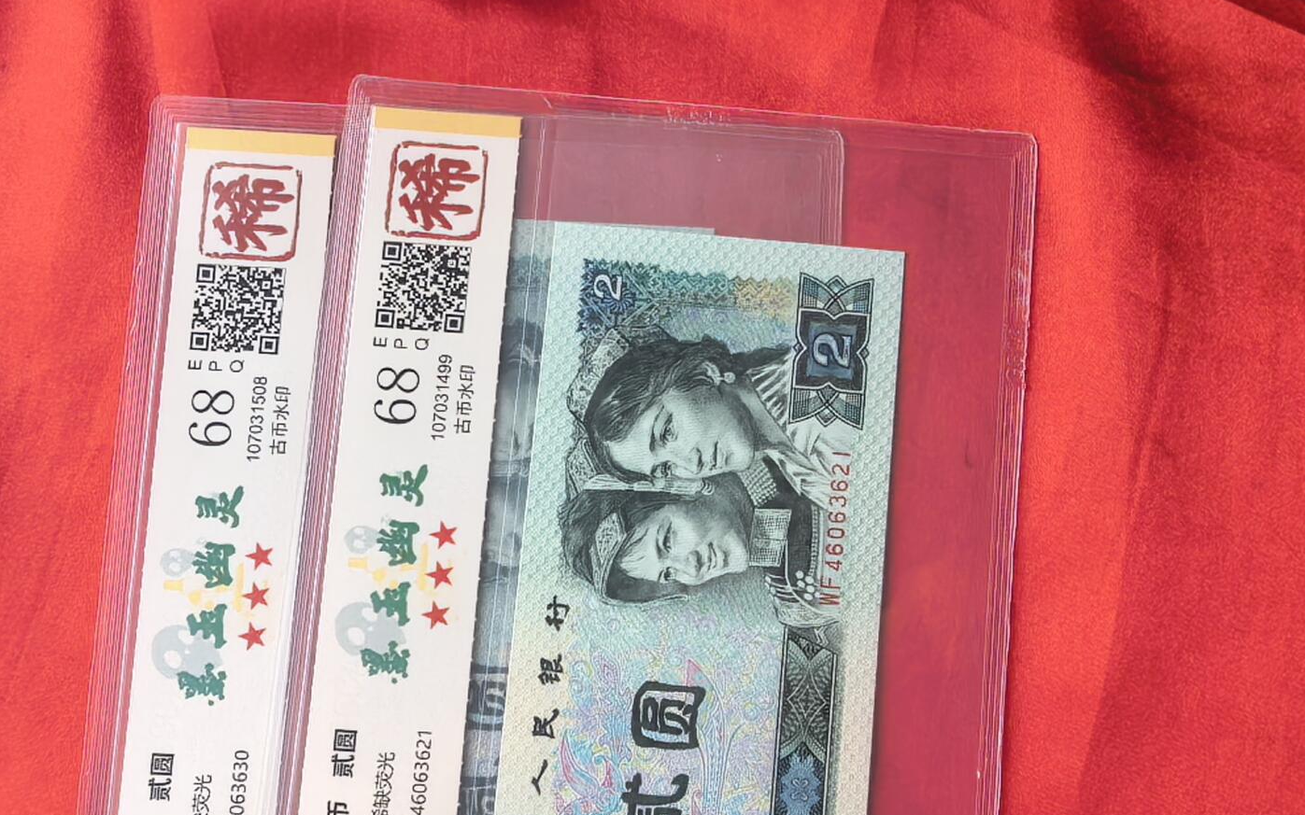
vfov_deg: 25.3
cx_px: 652
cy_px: 438
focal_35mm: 51
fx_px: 1814
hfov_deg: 39.6
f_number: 2.2
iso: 50
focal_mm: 1.95
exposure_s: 1/254
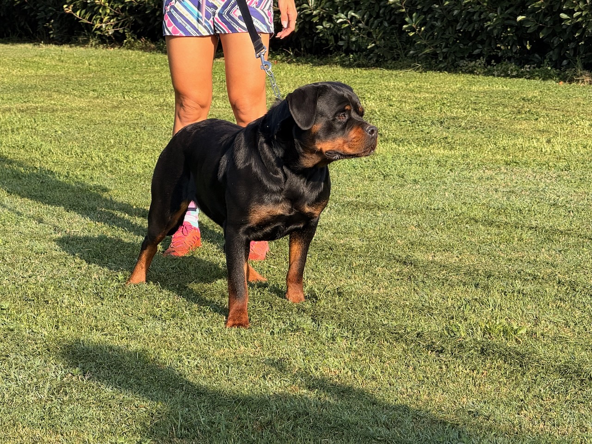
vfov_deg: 12.3
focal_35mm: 120
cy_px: 222
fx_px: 2052
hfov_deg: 16.4
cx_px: 296
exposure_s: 1/638
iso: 64
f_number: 2.8
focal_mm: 15.66
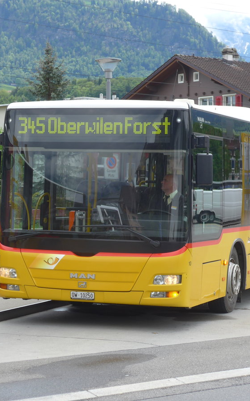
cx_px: 129
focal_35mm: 114
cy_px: 199
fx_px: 1243
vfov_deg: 18.3
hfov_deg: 11.5
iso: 80
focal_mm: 16
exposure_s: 1/250
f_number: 4.4
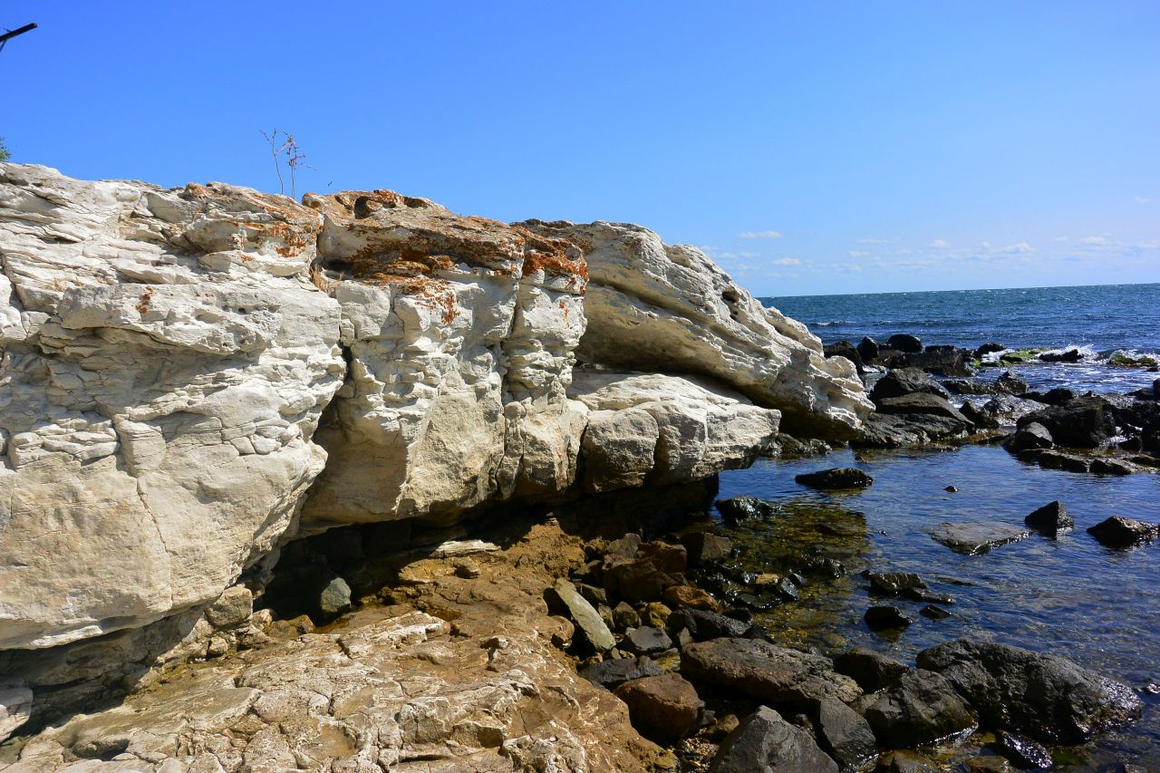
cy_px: 386
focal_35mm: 29
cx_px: 580
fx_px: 934
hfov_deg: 63.7
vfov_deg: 45.0
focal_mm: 11
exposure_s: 1/1600
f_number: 5.6
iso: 160
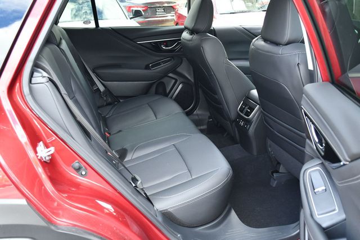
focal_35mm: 36
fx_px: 360
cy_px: 120
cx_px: 180
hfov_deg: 53.1
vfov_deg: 36.9
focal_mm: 18
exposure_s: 1/250
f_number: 3.5
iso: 720
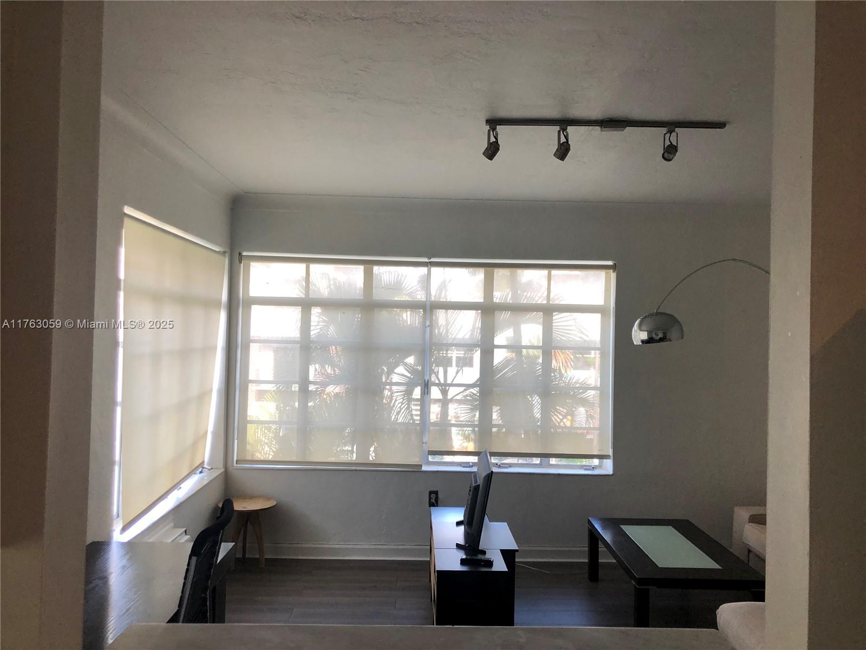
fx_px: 700
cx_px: 433
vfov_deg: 49.7
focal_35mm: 28
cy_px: 325
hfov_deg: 63.4
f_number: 1.8
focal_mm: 4
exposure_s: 1/40
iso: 25
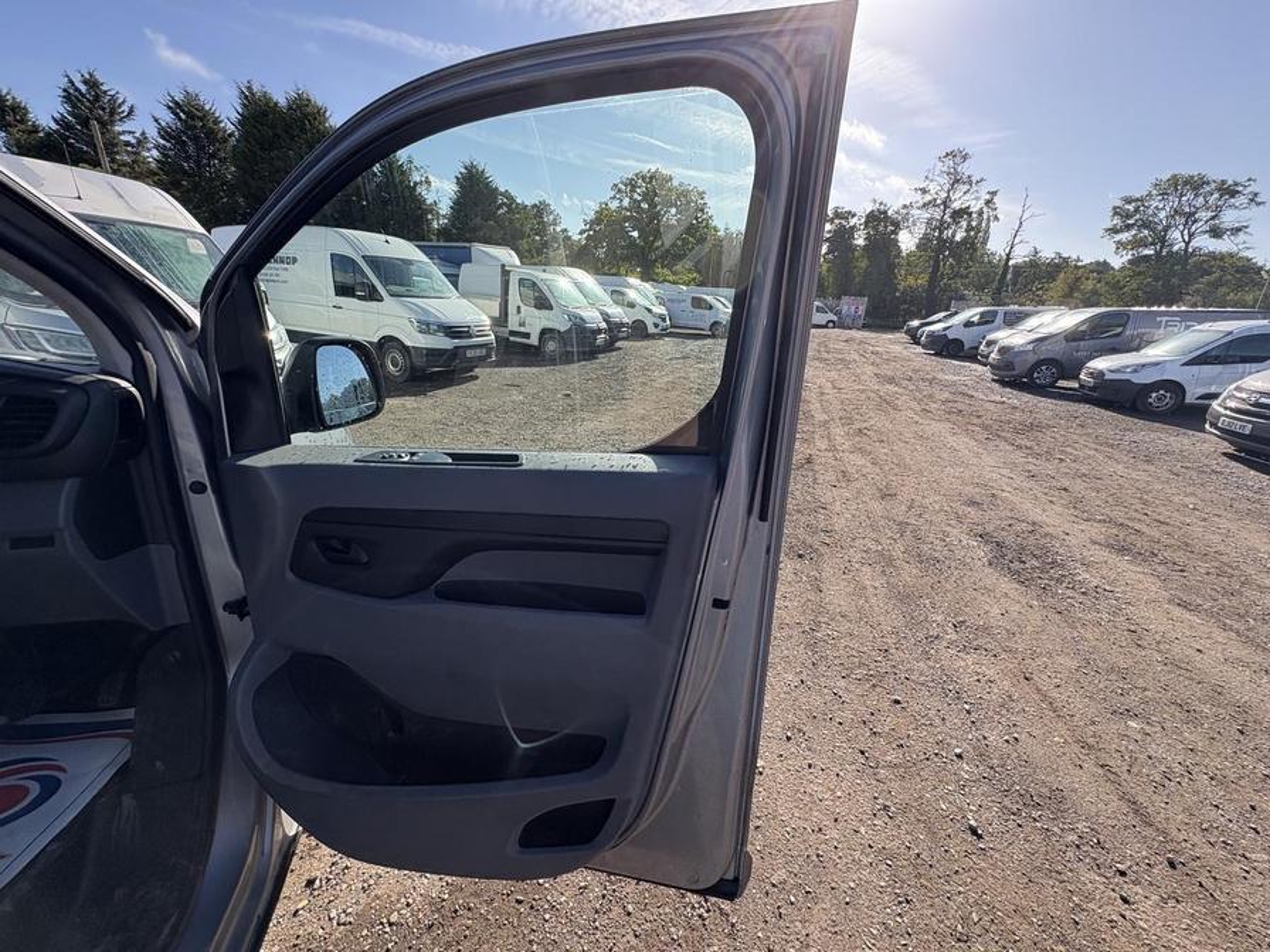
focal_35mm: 14
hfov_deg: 102.1
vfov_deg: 85.7
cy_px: 476
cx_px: 635
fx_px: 514
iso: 40
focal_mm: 2.22
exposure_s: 1/561
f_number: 2.2
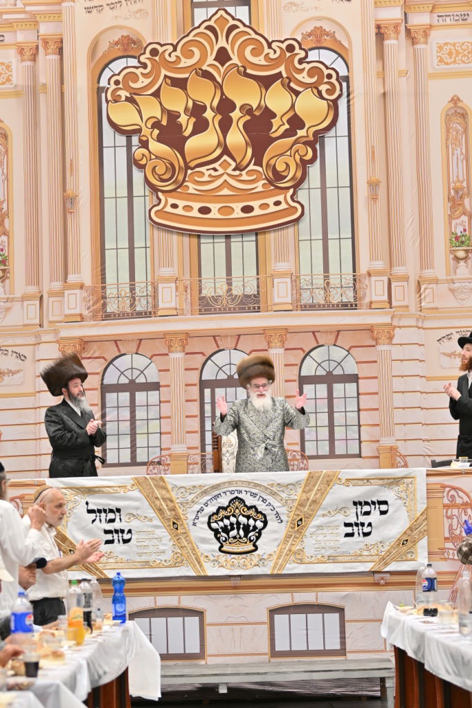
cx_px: 236
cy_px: 354
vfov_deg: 19.5
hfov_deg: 13.0
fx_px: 2066
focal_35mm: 105
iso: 125
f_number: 2.8
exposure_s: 1/160
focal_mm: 70
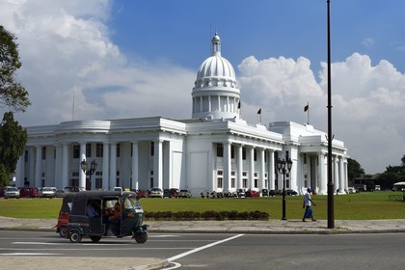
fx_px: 450
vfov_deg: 33.4
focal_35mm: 40
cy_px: 135
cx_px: 202
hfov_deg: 48.5
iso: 200
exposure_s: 1/400
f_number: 13
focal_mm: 40
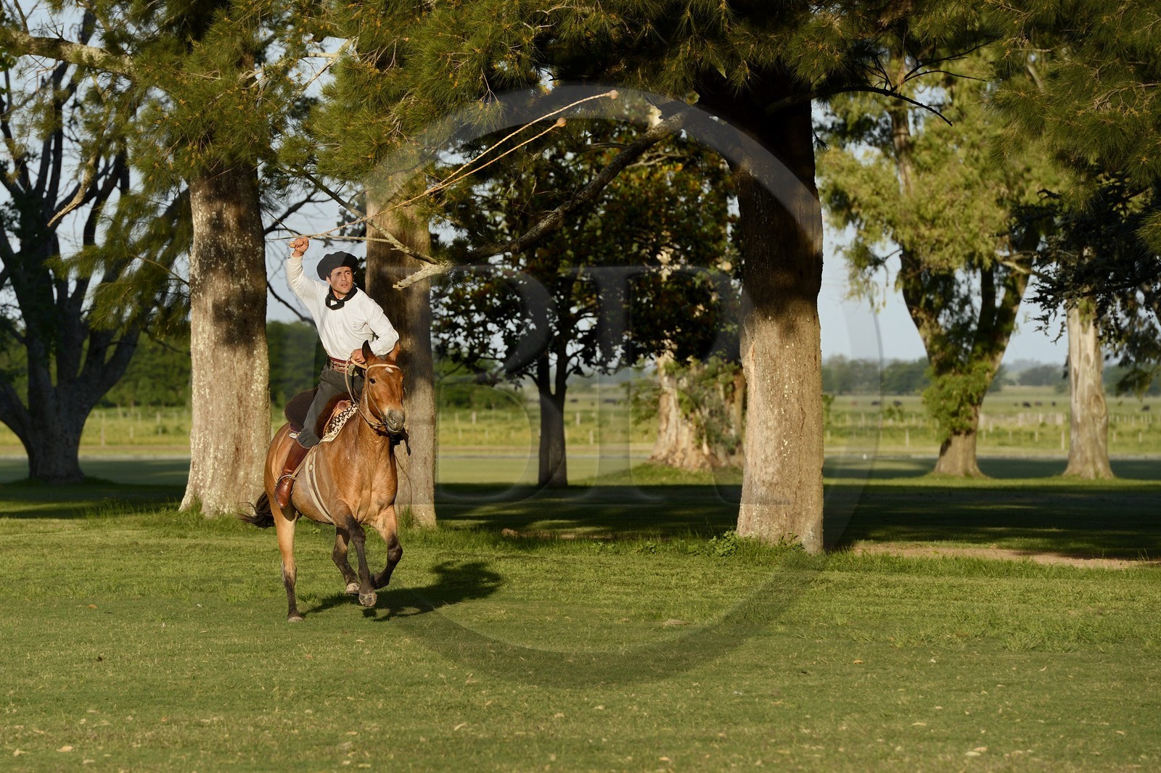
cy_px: 386
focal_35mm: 200
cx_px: 580
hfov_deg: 10.3
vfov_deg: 6.9
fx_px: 6448
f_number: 8
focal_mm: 200
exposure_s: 1/800
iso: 400
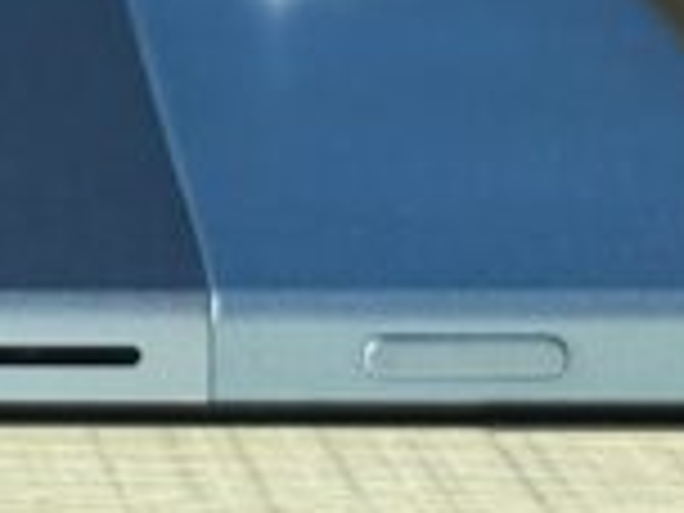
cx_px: -495
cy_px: 148
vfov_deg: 6.2
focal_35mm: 238
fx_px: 4703
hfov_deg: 8.1
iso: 32
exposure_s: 1/1000
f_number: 1.6
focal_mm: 5.96
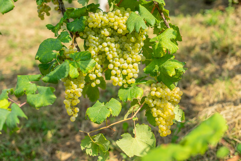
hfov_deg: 39.6
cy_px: 80
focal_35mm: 50
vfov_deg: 27.0
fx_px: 335
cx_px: 120
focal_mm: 50
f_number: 2.5
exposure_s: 1/640
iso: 100
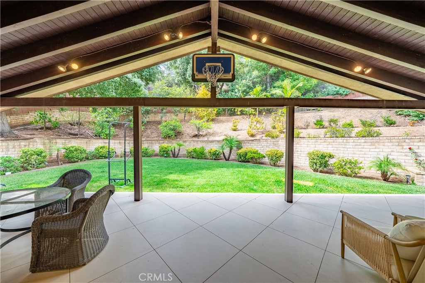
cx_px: 212
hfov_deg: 112.6
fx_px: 142
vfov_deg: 90.0
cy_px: 142
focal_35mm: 12
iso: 800
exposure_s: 1/8000
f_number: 6.7
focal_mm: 12
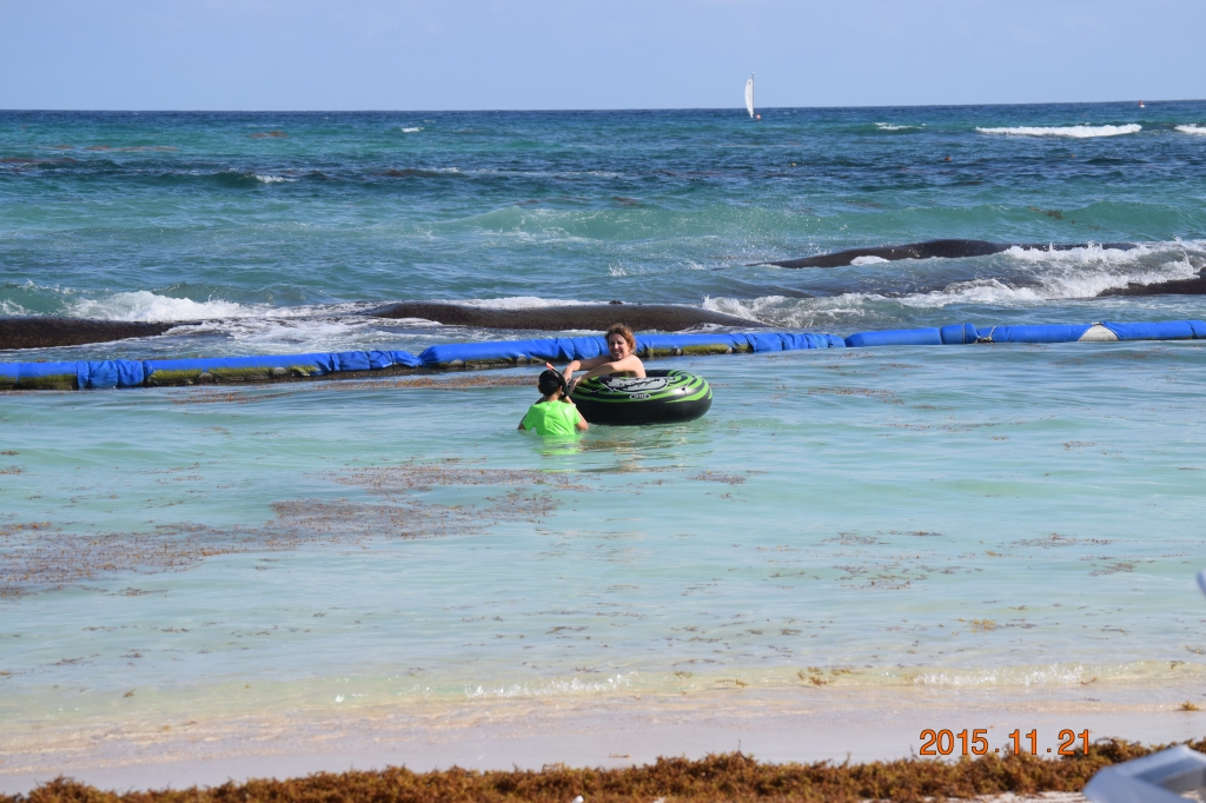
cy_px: 402
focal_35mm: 135
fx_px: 4521
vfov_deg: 10.2
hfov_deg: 15.2
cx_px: 603
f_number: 7.1
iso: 400
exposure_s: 1/2000
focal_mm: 90
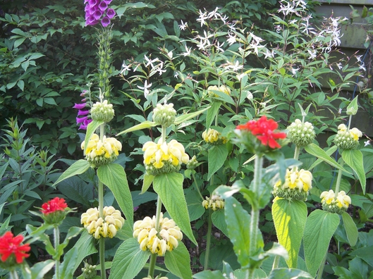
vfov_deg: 34.3
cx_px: 185
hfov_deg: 44.8
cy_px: 128
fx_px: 452
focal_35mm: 42
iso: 64
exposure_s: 1/30
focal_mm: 7.9
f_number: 3.1
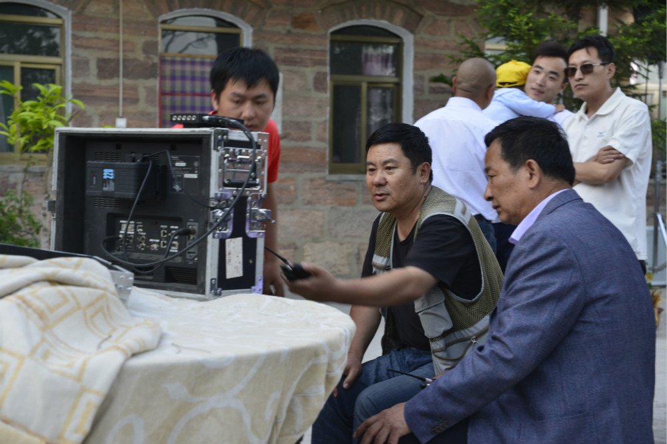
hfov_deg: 28.9
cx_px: 334
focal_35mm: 70
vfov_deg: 19.4
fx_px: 1296
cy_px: 222
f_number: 6.7
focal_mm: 70
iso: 140
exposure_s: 1/45
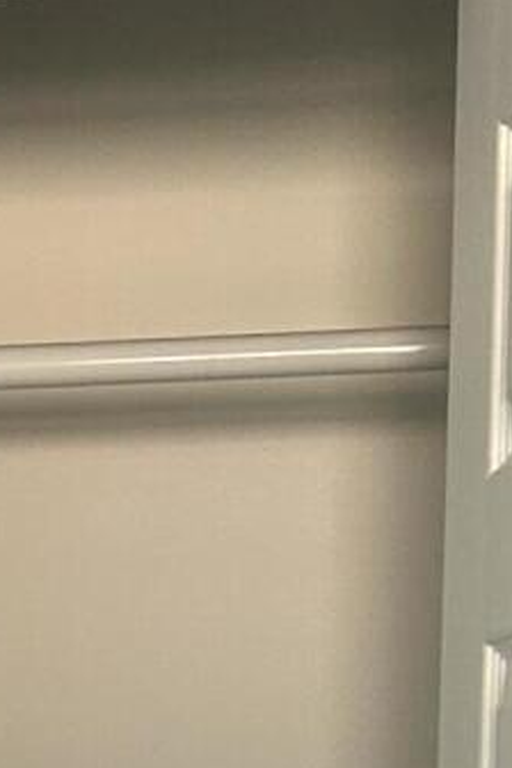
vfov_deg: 11.9
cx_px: -437
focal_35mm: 161
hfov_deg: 8.2
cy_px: 1326
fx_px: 3434
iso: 100
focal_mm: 5.7
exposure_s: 1/121
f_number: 1.5
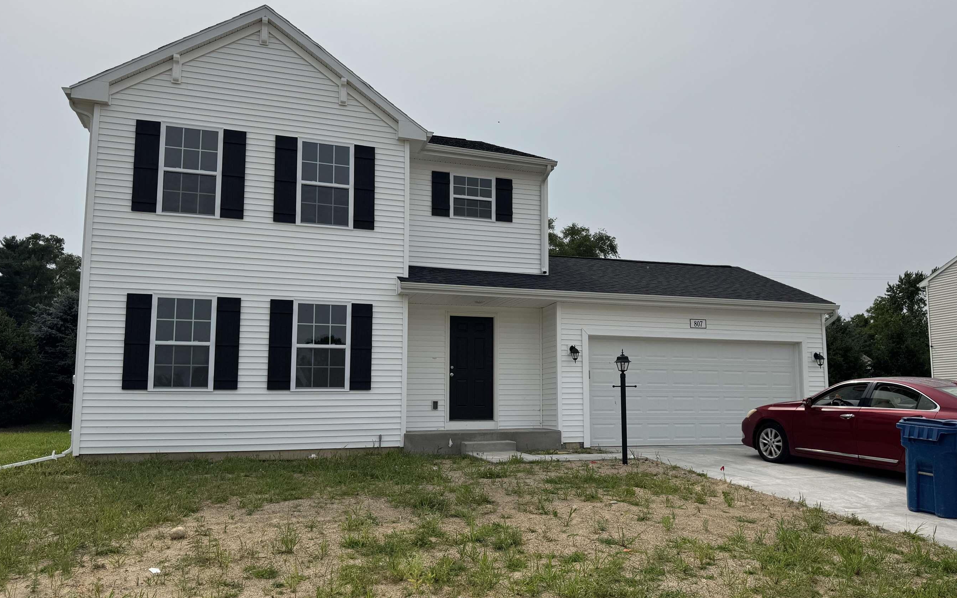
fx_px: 756
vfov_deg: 43.1
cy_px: 317
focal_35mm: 29
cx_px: 529
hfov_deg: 64.5
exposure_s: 1/10417
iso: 80
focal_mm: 6.76
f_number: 1.78
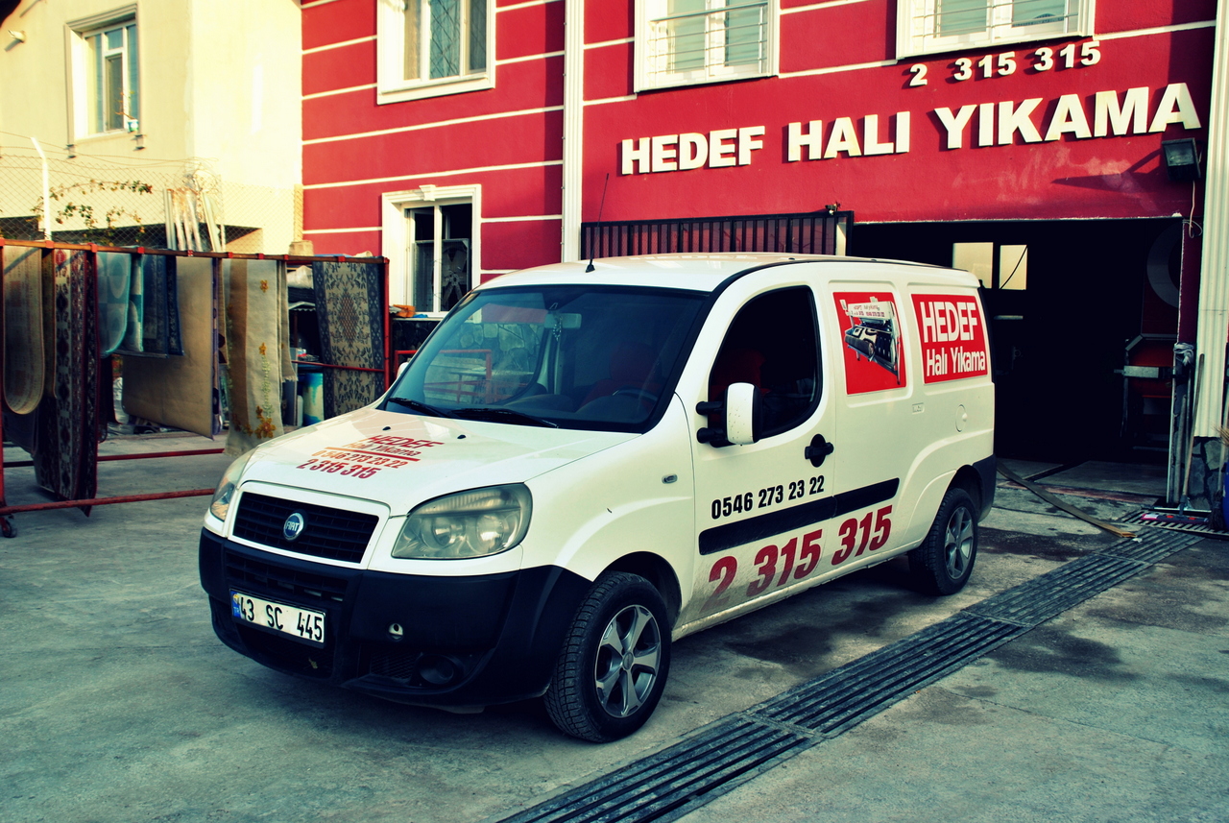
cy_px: 412
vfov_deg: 35.6
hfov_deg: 51.2
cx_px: 614
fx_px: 1282
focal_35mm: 38
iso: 100
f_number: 6.3
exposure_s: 1/200
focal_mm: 25
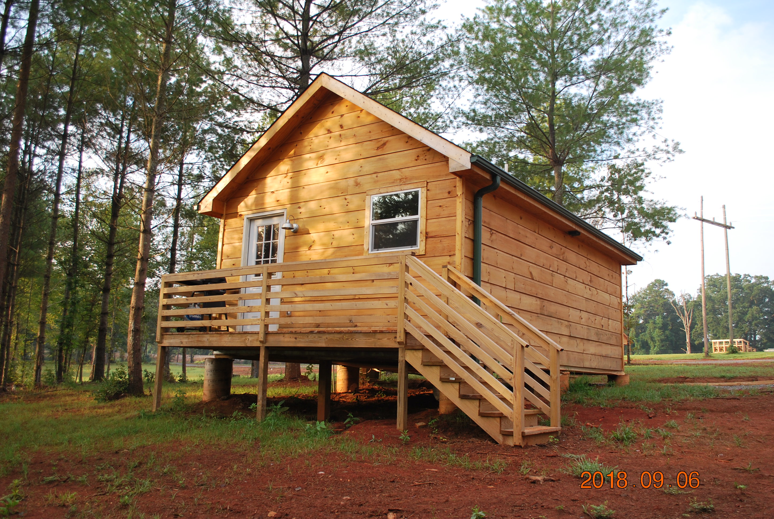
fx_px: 646
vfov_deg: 43.8
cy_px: 260
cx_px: 387
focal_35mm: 30
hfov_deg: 61.8
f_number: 5.6
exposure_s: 1/125
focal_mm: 20
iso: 160
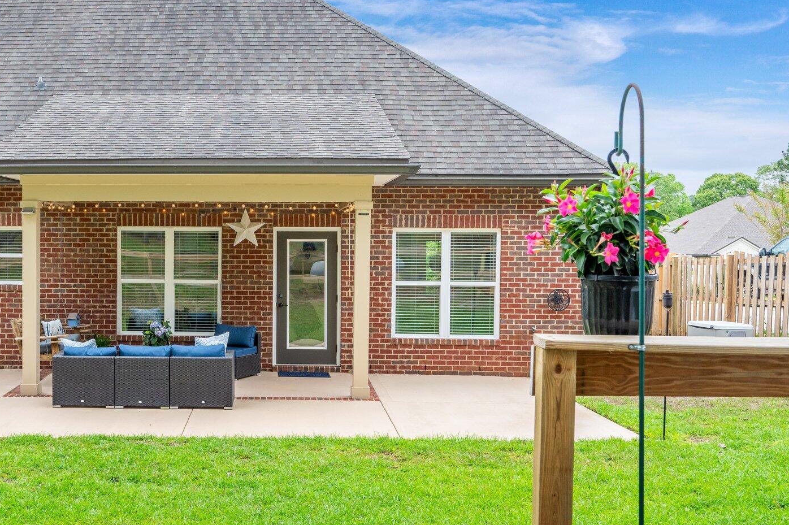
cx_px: 218
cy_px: 264
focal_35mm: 44
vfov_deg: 30.5
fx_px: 964
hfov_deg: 43.4
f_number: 9
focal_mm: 30
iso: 200
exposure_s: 1/250
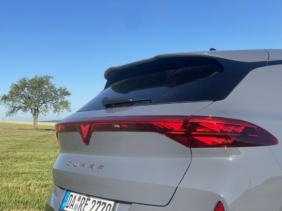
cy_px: 106
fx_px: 424
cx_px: 141
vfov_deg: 28.0
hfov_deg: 36.8
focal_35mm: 52
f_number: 2
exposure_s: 1/872
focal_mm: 6
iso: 25
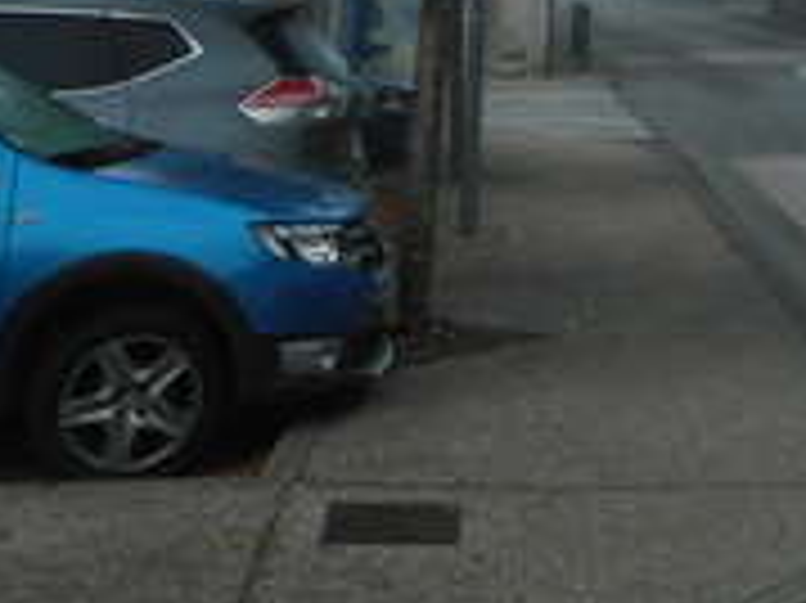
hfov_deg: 21.1
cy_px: -310
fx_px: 1955
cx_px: 1049
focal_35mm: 84
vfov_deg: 16.0
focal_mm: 4.5
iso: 80
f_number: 3.7
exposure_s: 1/80
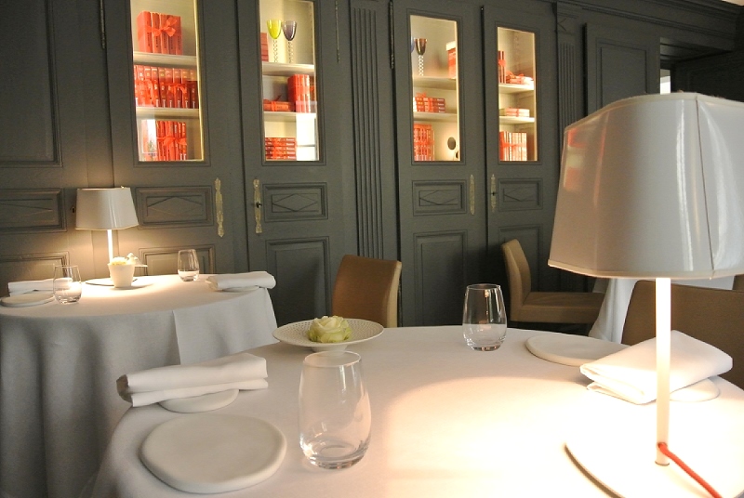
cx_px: 372
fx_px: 580
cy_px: 249
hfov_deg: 65.4
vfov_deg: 46.5
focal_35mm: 28
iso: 800
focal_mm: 10.7
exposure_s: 1/50
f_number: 3.5
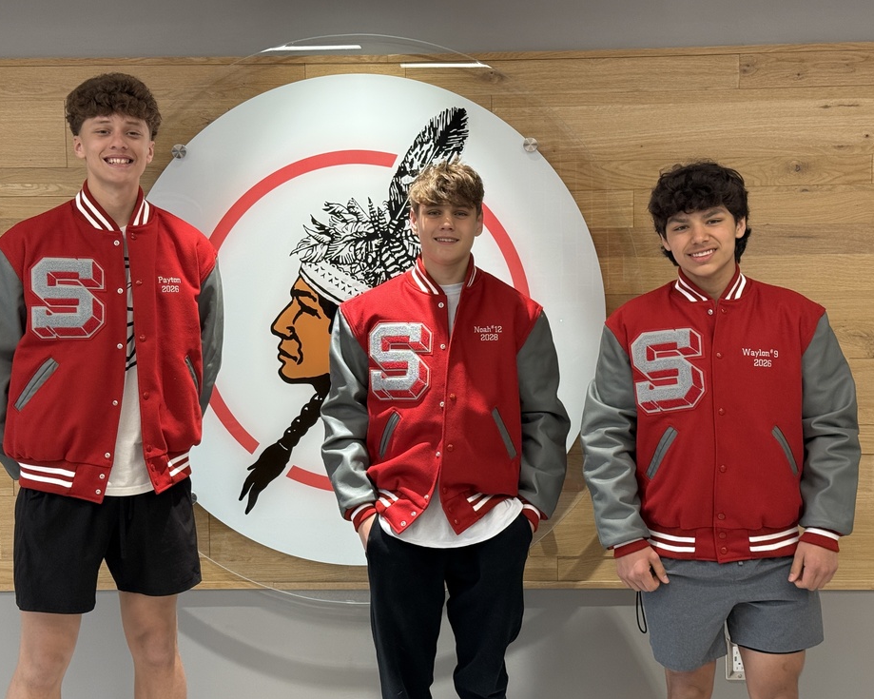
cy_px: 349
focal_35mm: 51
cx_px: 417
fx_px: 1319
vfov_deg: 29.7
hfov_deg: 36.7
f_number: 1.78
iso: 160
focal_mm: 6.76
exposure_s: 1/120
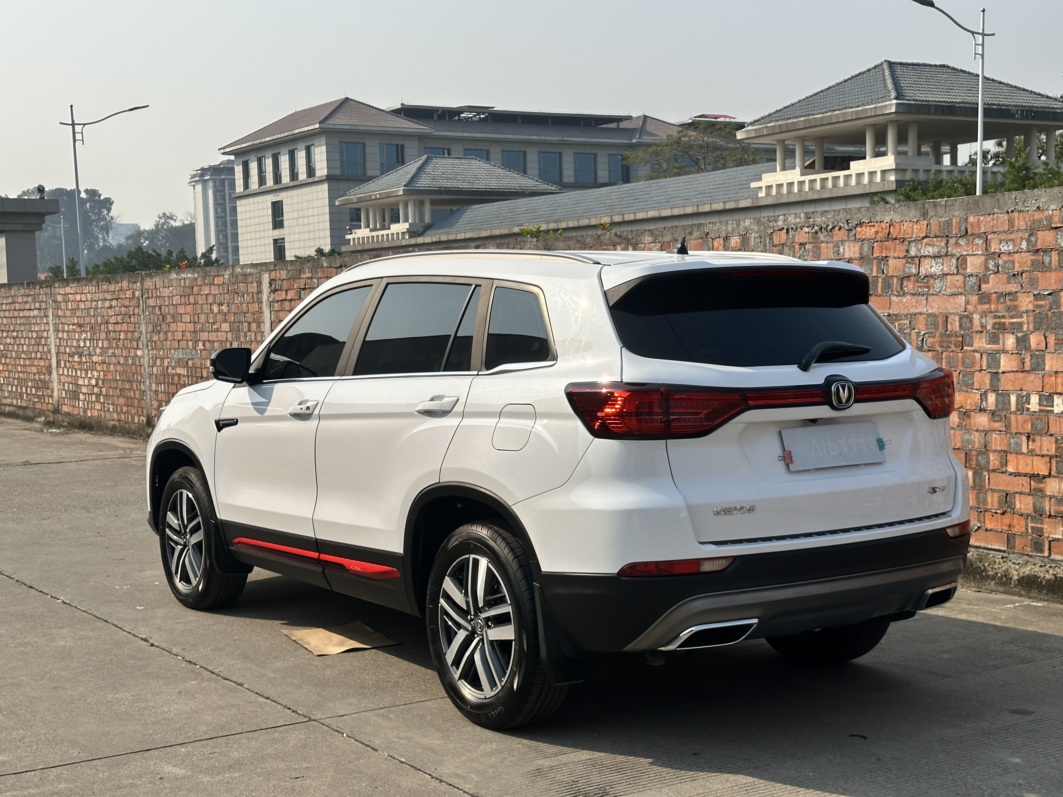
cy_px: 398
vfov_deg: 30.3
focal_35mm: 48
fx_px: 1474
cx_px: 532
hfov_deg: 39.7
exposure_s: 1/5882
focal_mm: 6.86
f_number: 1.78
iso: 64
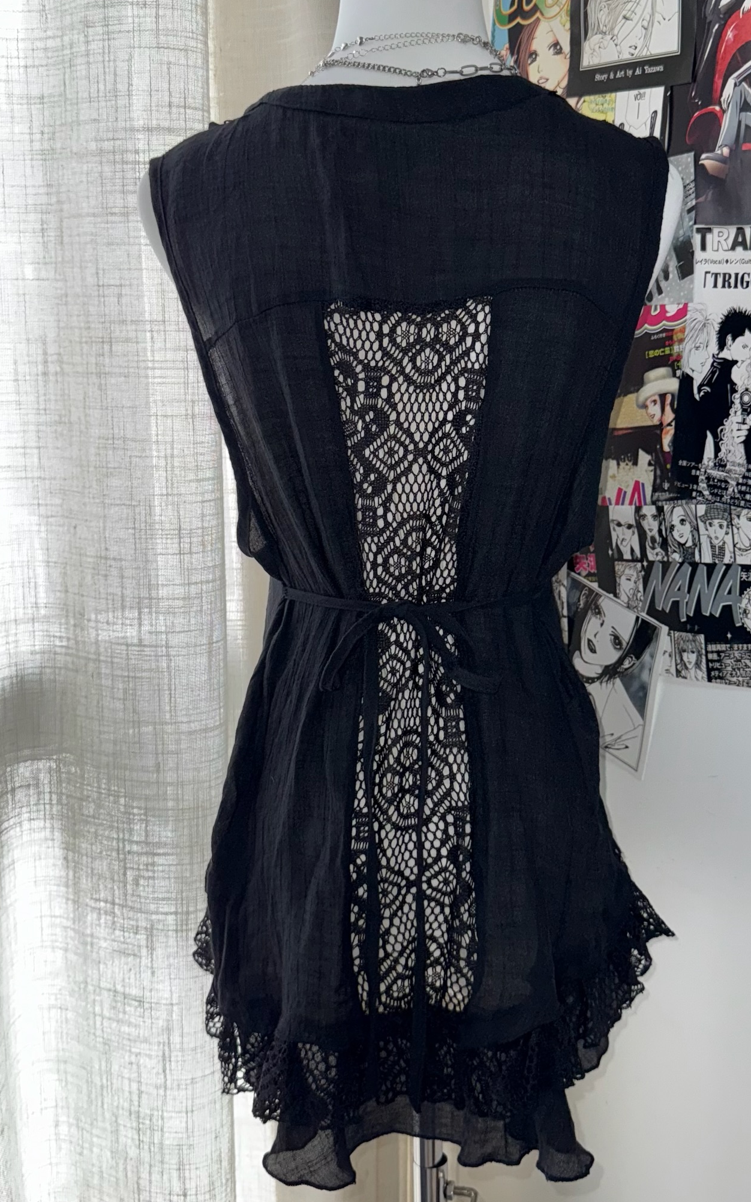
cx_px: 406
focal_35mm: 26
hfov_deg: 47.5
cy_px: 601
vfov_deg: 70.4
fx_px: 852
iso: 160
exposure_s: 1/204
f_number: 1.78
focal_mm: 6.76
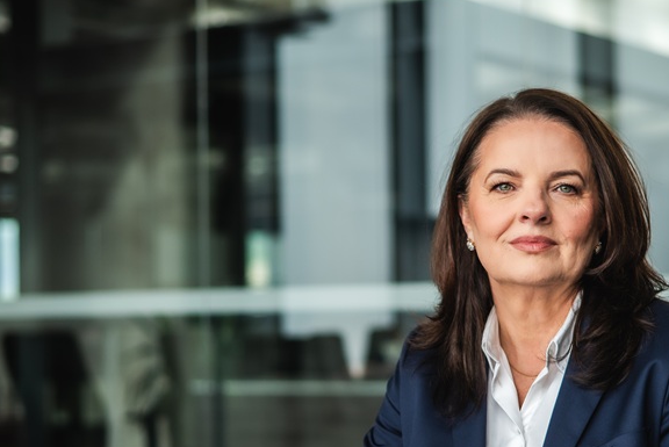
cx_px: 402
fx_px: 1692
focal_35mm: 91
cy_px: 339
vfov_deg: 15.0
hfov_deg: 22.3
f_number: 2.2
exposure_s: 1/1000
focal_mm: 50
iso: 400
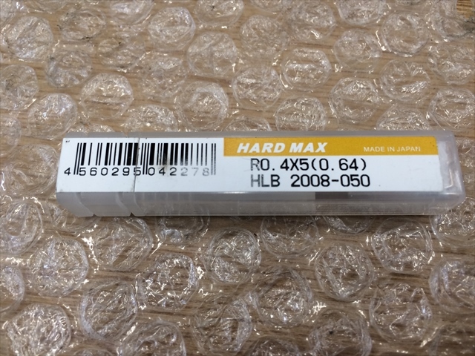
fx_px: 398
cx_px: 238
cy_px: 178
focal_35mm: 29
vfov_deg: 48.2
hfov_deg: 61.7
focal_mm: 4.15
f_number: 2.2
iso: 50
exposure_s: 1/30
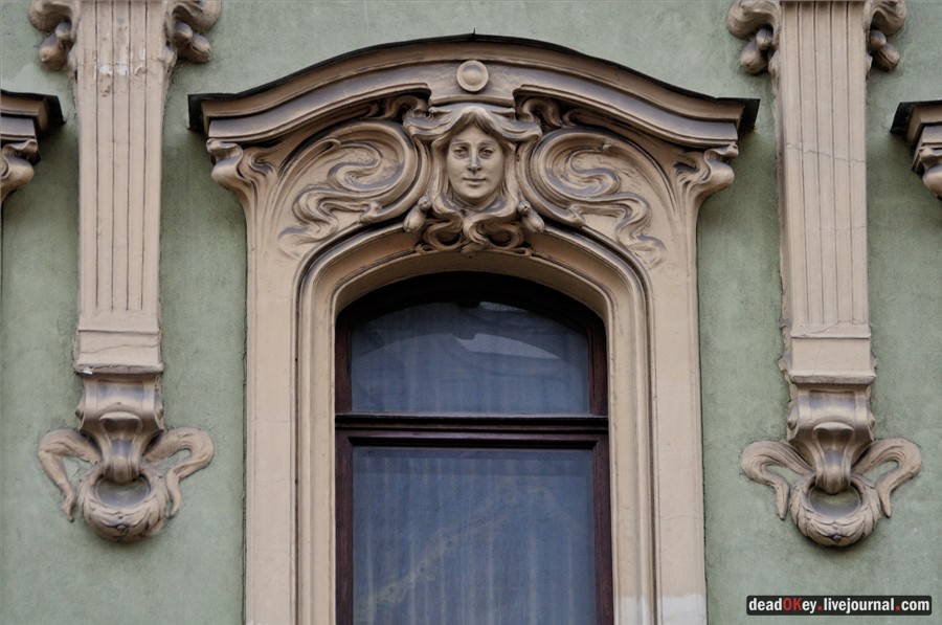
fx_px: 3997
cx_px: 471
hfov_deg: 13.4
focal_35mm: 153
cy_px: 312
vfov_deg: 8.9
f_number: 5.6
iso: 500
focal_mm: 102
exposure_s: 1/160
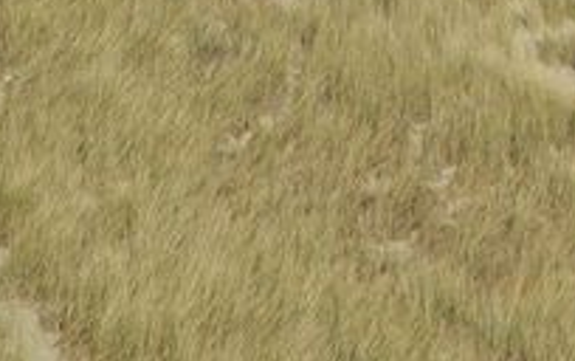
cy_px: -27
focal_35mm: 153
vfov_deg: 8.5
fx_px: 2400
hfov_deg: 13.0
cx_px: 843
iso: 100
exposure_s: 1/400
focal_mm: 32
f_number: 10
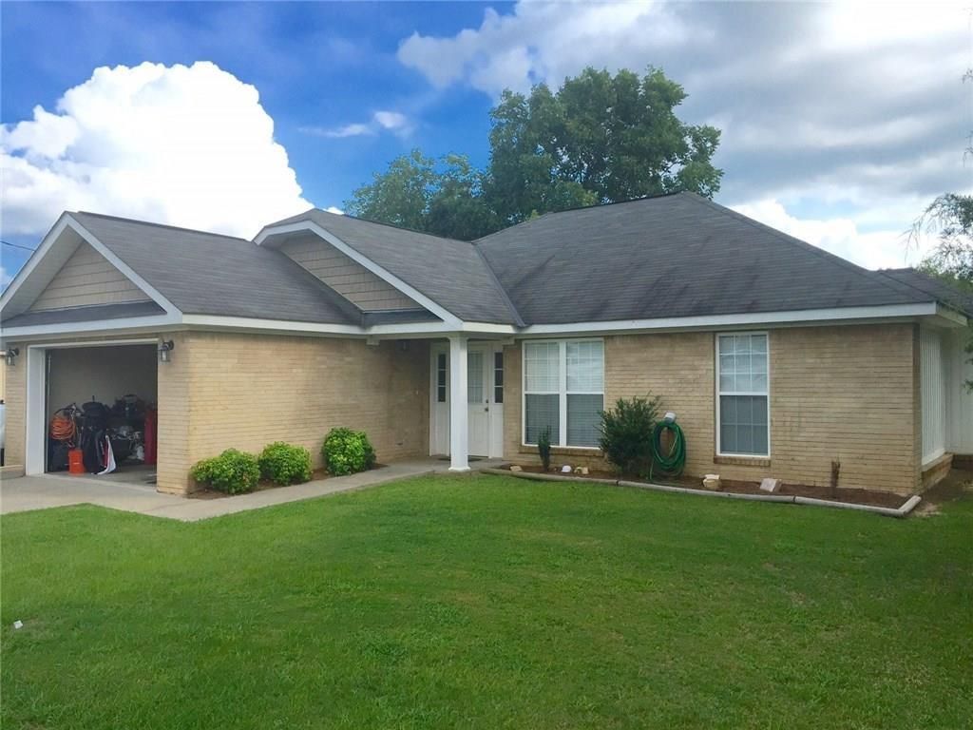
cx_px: 486
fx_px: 815
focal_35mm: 29
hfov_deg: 61.7
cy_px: 365
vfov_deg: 48.2
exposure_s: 1/1236
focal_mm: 4.15
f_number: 2.2
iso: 32
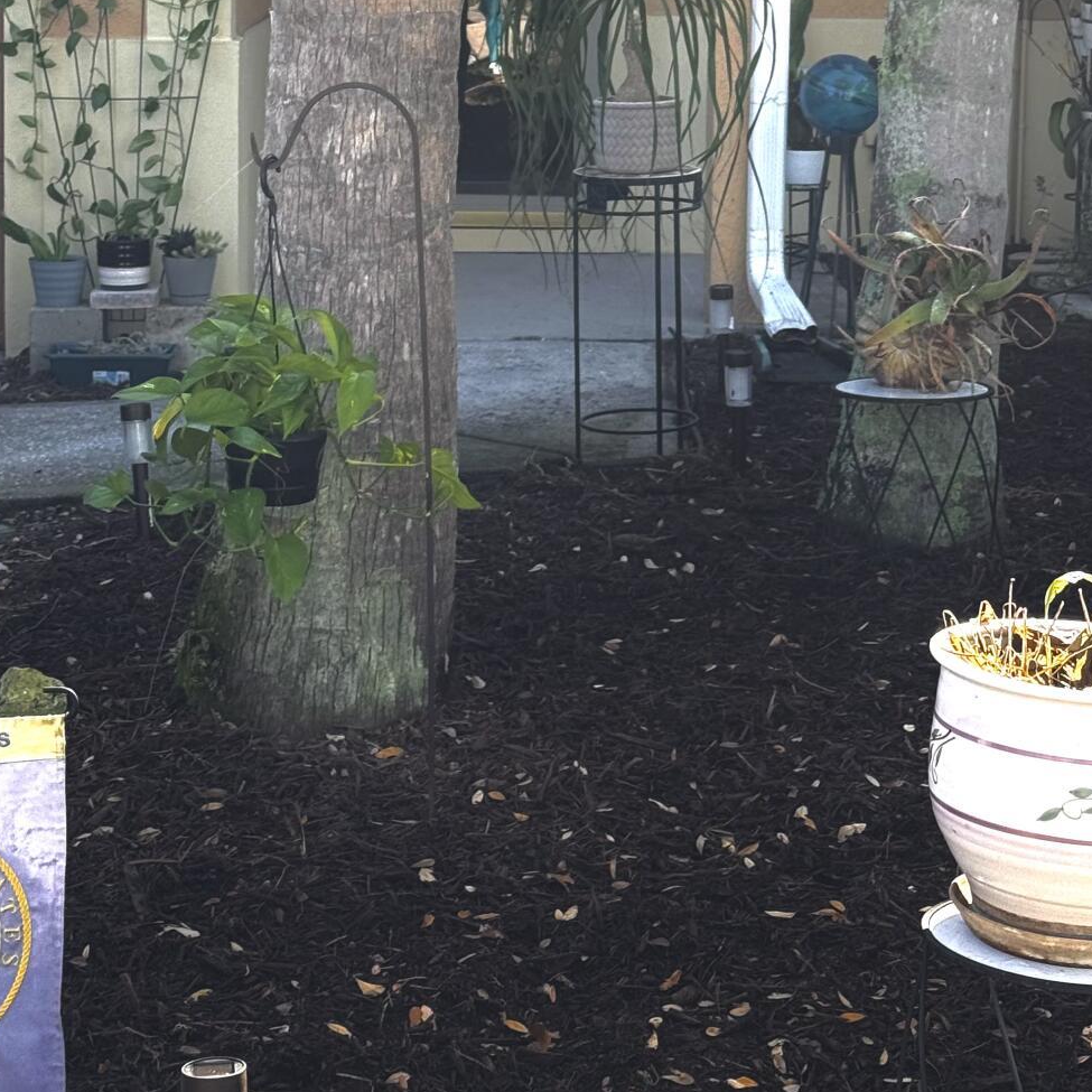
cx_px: 647
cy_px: 140
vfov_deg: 19.6
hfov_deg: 19.9
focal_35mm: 87
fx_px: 3105
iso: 64
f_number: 1.78
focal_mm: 6.76
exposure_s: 1/631
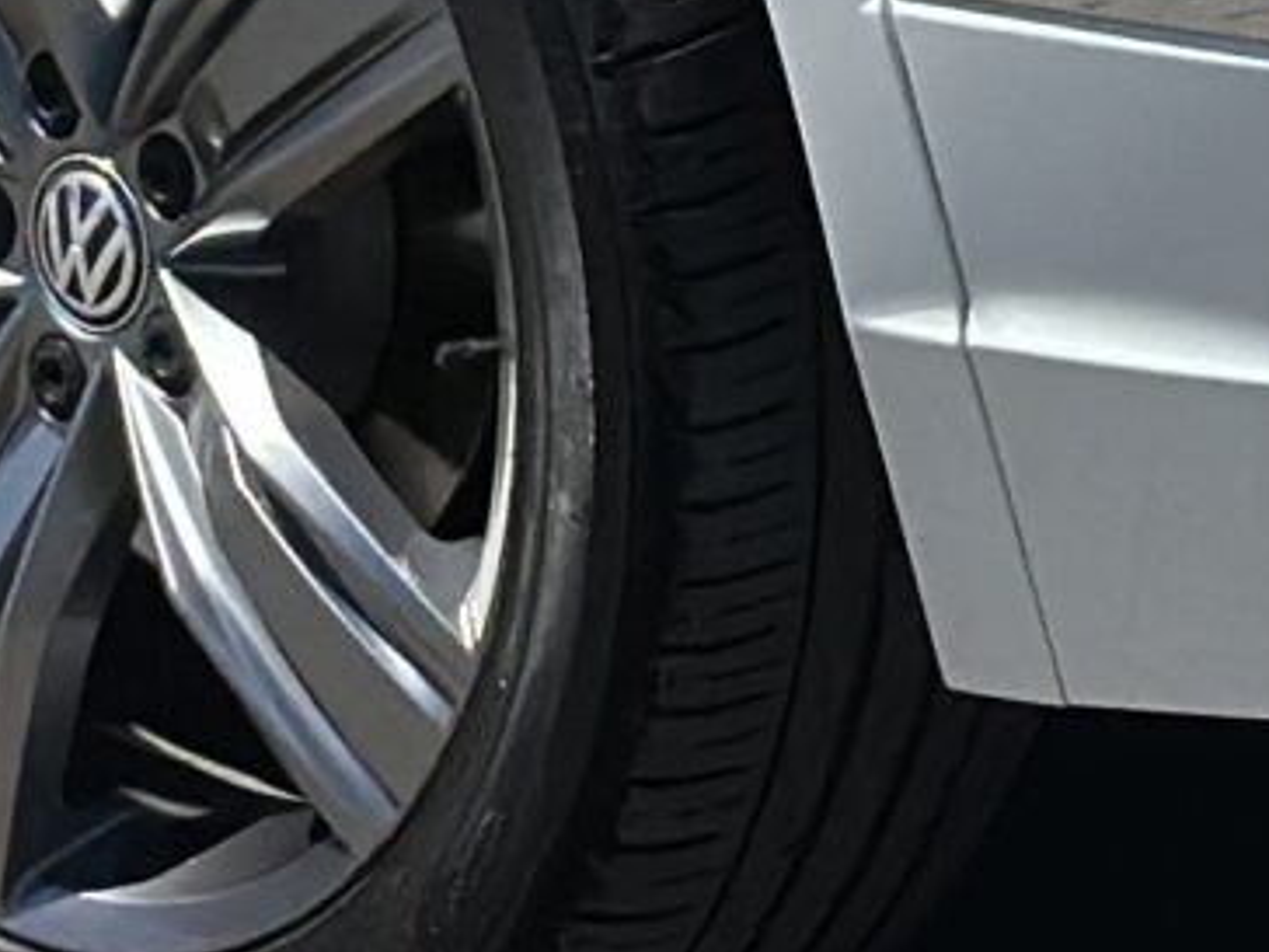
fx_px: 12391
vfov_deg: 4.3
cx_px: 314
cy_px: -942
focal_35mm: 338
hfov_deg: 5.9
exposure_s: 1/15873
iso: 100
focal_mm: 6.86
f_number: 1.78
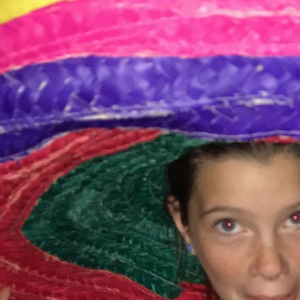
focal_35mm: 119
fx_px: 1167
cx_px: 410
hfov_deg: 14.0
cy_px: 423
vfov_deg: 13.9
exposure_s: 1/16
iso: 40
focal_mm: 3.99
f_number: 1.8
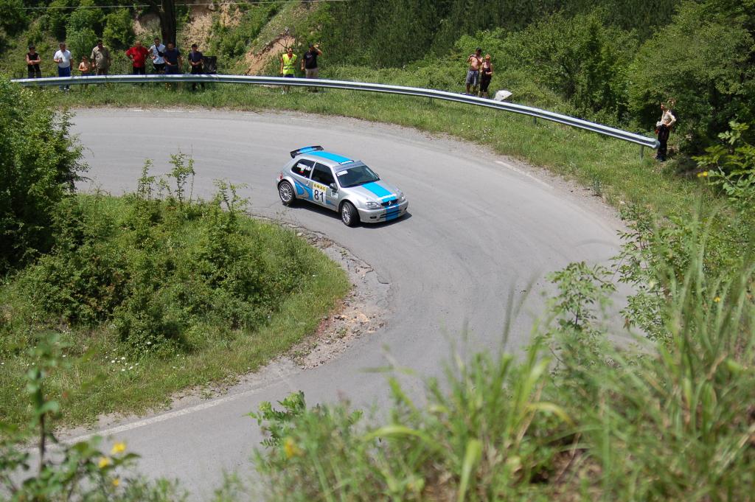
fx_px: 1100
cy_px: 251
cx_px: 378
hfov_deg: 37.9
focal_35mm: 52
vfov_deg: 25.7
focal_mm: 35
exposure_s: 1/1250
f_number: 5
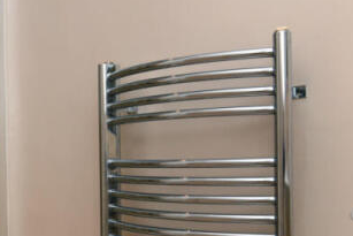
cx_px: 66
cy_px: 177
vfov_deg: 26.7
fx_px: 490
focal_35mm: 50
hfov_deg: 38.0
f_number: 11
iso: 200
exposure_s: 1/60
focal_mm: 15
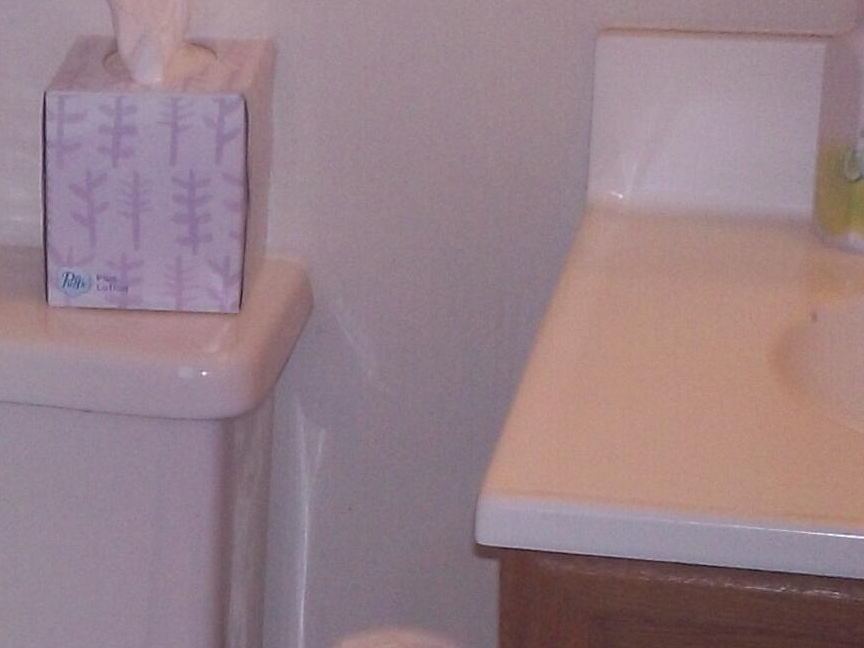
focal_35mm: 132
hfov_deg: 14.4
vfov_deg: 11.2
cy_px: 486
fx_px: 3295
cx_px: -215
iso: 80
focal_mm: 6.3
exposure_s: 1/30
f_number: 4.5
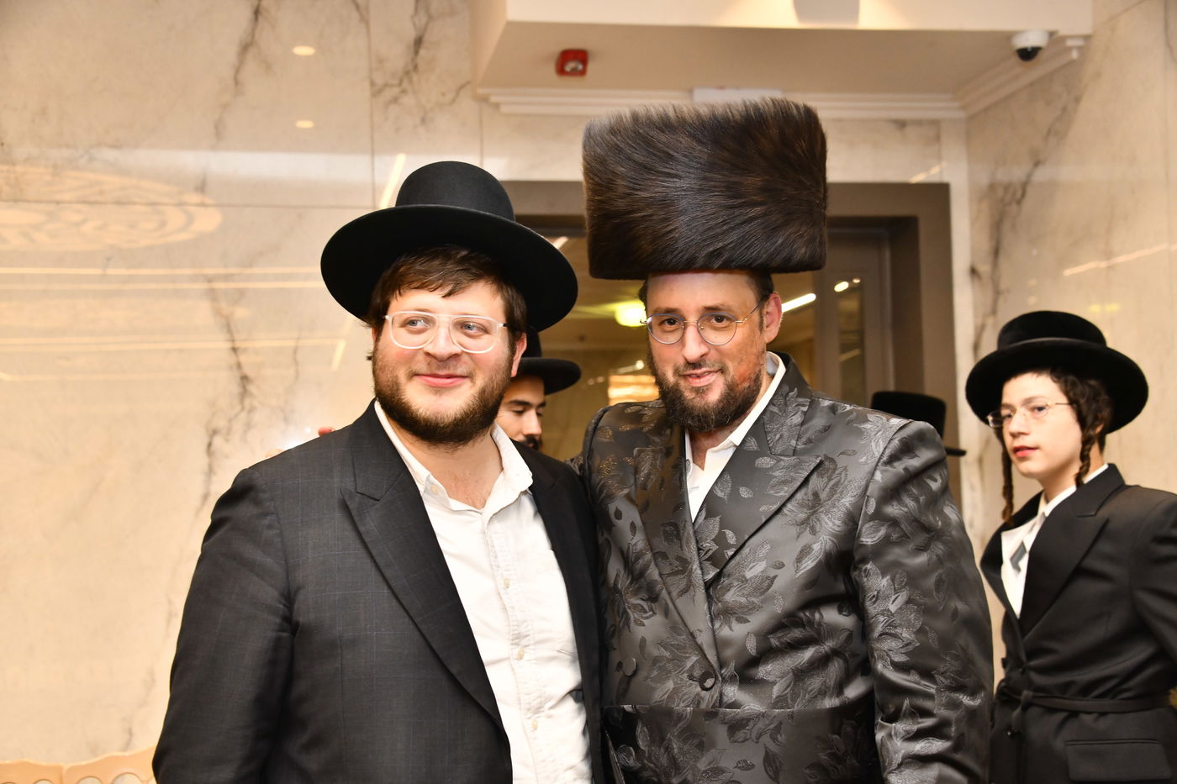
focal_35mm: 48
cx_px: 588
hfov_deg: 41.1
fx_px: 1569
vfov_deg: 28.1
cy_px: 392
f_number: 5.6
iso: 1000
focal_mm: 48
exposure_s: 1/125
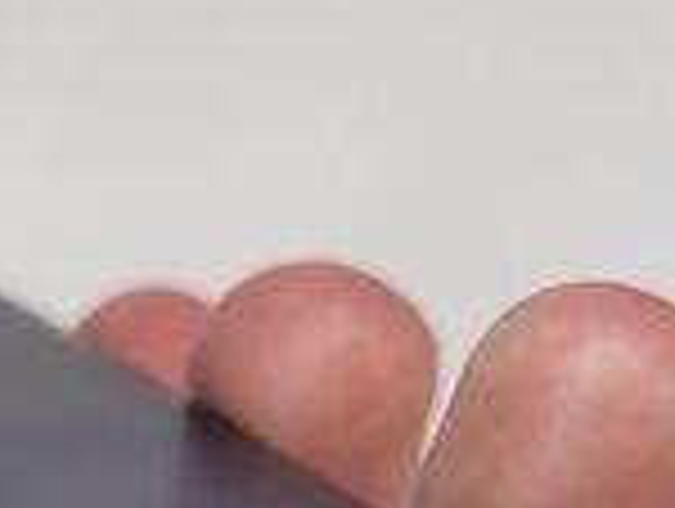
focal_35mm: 148
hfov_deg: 13.0
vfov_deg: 9.5
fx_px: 2891
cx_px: -104
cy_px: 946
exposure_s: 1/100
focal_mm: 5.4
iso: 200
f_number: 1.8
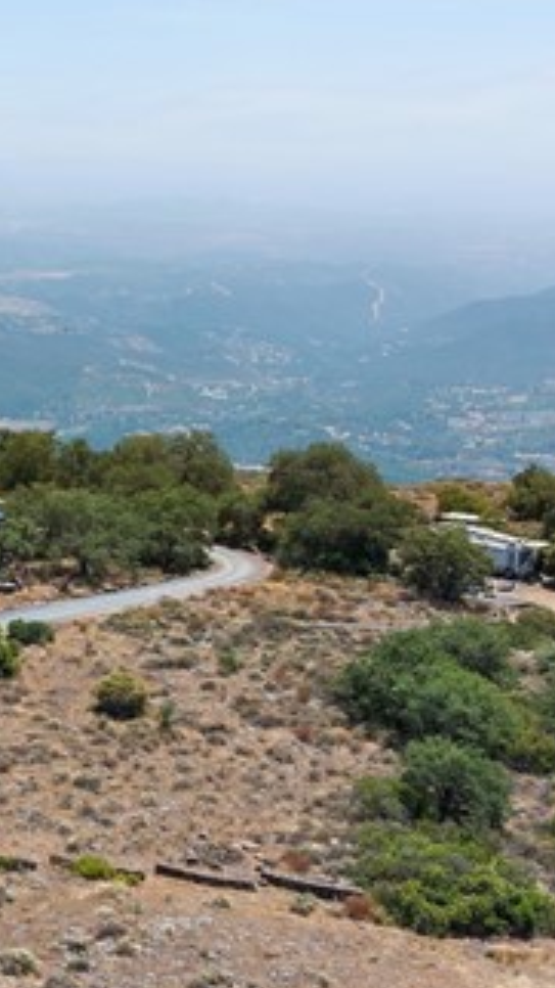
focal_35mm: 83
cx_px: -475
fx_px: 2173
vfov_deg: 25.5
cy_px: 382
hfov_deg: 13.0
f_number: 4
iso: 100
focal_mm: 12.29
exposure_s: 1/1000
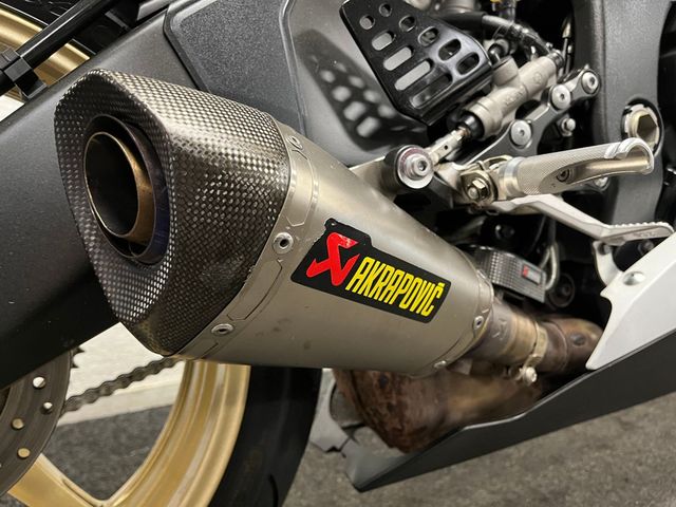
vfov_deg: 53.1
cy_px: 254
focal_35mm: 26
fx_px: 508
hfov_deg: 67.3
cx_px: 338
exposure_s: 1/33
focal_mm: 5.1
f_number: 1.6
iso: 400
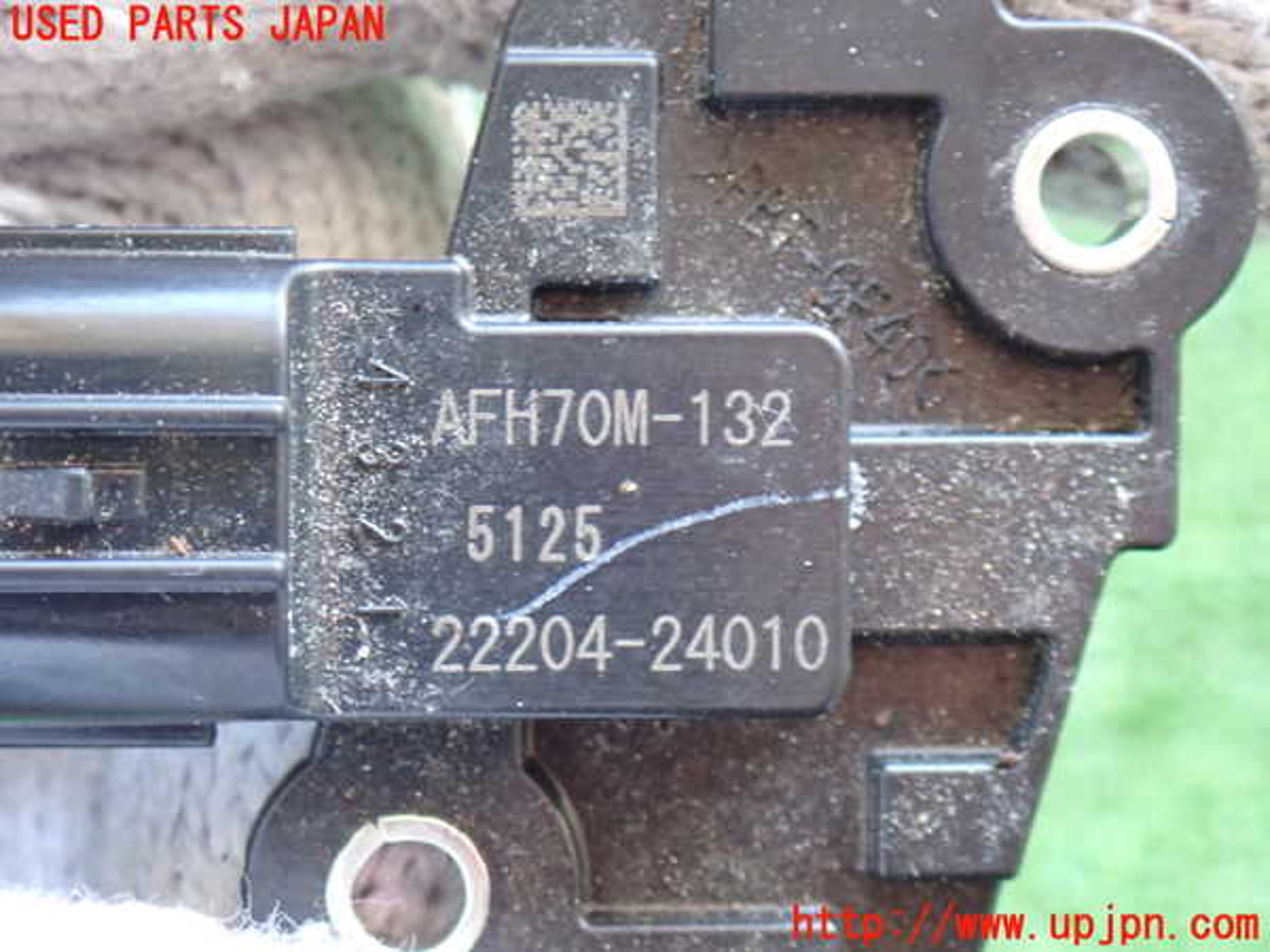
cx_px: 635
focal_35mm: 94
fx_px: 3449
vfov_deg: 15.7
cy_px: 476
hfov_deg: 20.9
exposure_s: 1/25
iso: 1000
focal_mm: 16.79
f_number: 4.7
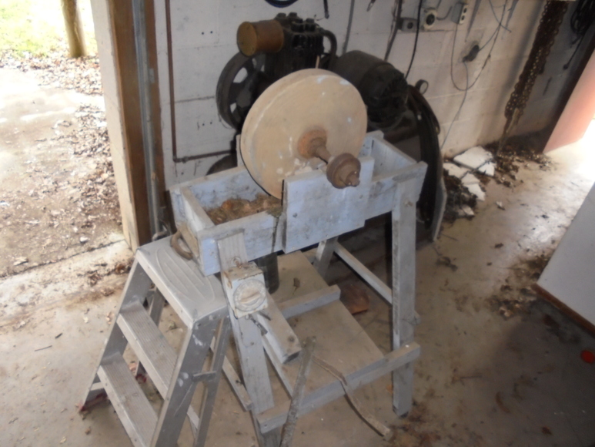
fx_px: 447
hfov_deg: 67.3
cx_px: 298
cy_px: 224
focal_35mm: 26
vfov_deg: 53.1
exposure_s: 1/30
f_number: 3.5
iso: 400
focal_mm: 4.6
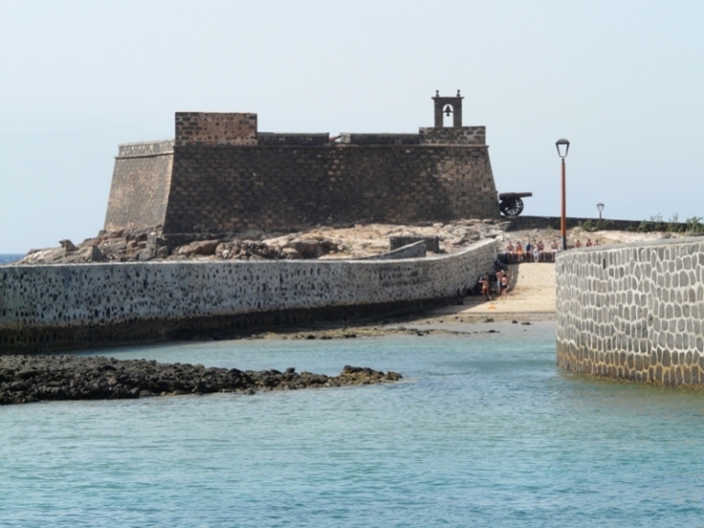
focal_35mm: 147
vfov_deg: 10.1
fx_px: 2989
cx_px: 352
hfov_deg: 13.4
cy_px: 264
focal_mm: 24.2
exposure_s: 1/320
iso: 100
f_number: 5.6
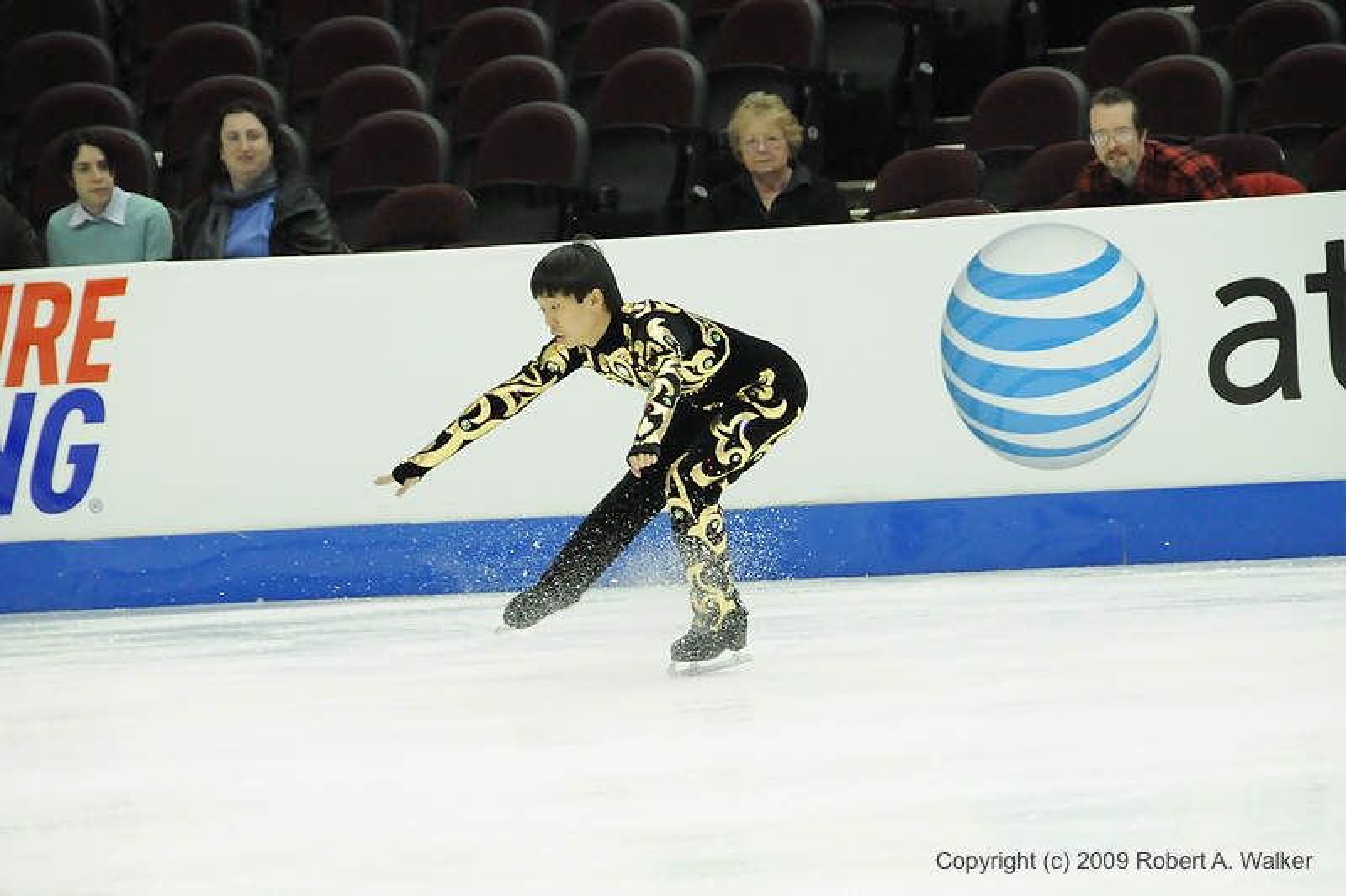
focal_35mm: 225
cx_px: 673
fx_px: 8410
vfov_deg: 6.1
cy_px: 448
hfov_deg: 9.2
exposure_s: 1/500
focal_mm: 150
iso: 3200
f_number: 5.6
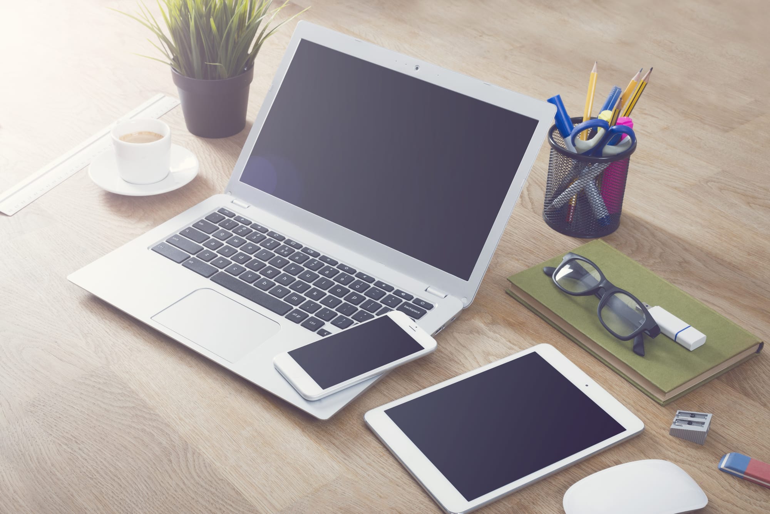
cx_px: 385
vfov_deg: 27.0
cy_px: 257
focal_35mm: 50
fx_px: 1070
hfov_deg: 39.6
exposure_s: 1/160
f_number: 14
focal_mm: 50
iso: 100
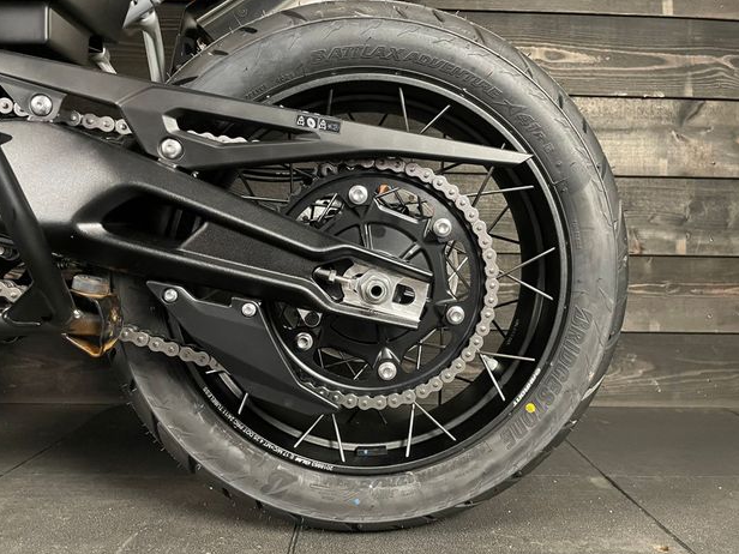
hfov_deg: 65.3
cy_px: 278
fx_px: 576
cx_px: 378
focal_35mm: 27
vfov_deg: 51.4
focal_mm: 4.2
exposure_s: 1/25
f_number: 1.6
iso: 640
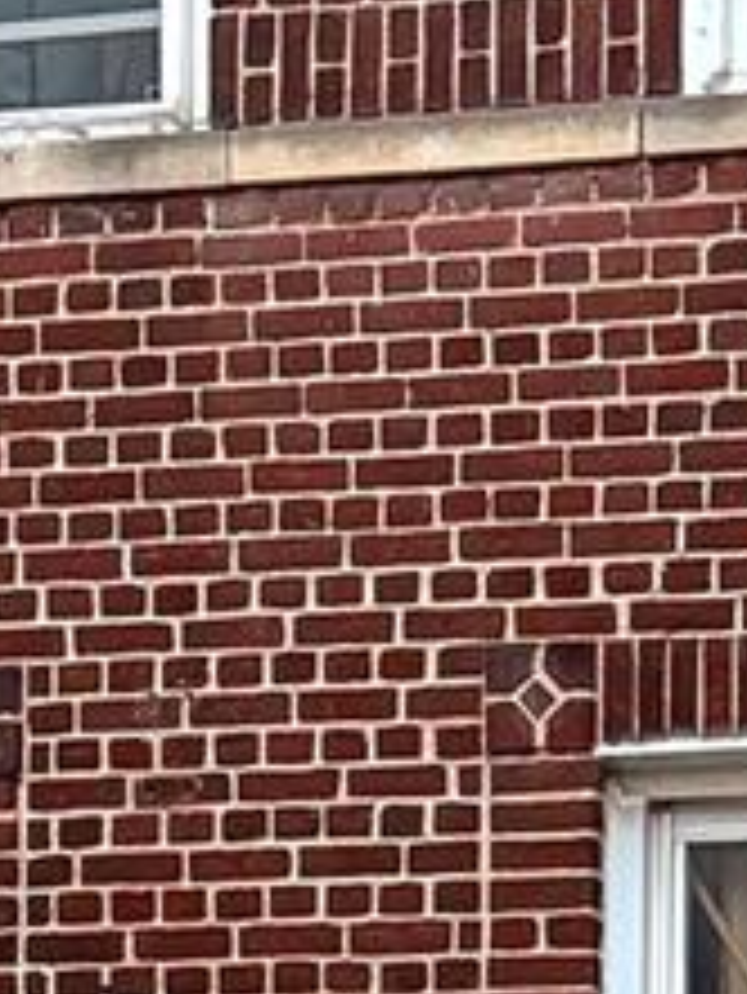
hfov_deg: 8.7
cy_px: 1318
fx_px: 4800
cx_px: 1174
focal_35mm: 167
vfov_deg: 11.5
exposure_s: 1/60
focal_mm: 6.76
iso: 400
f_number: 1.78
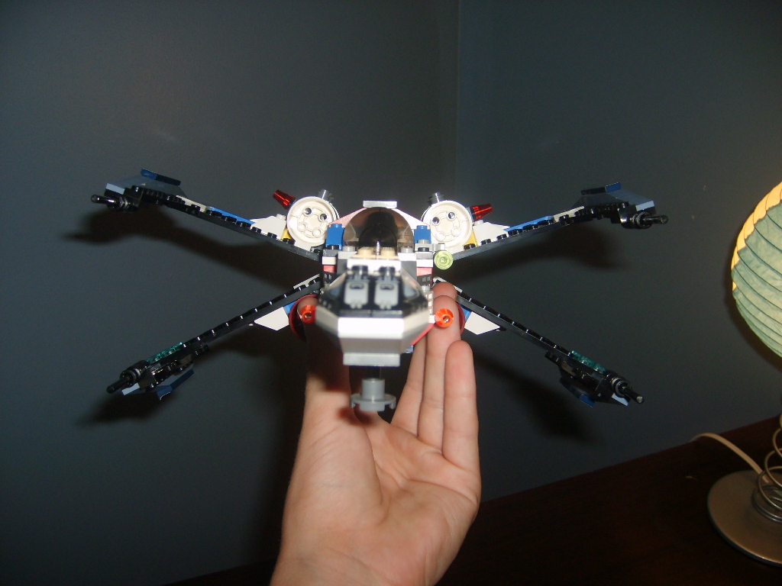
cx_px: 391
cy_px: 293
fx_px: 791
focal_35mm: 35
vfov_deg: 40.7
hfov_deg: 52.6
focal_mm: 5.8
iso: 100
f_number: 2.8
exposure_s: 1/45
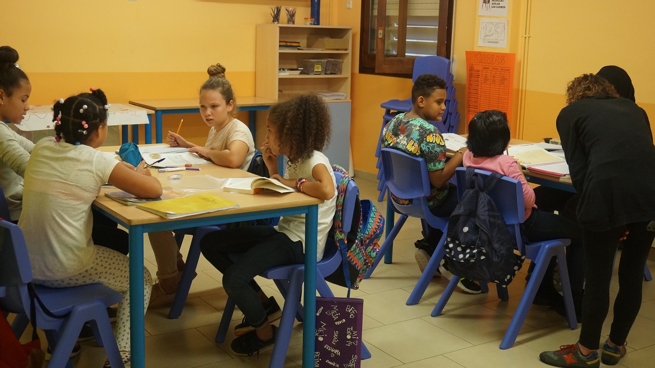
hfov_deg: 45.5
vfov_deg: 26.5
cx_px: 333
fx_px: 781
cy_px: 177
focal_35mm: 45
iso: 1250
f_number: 4.5
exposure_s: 1/160
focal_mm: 28
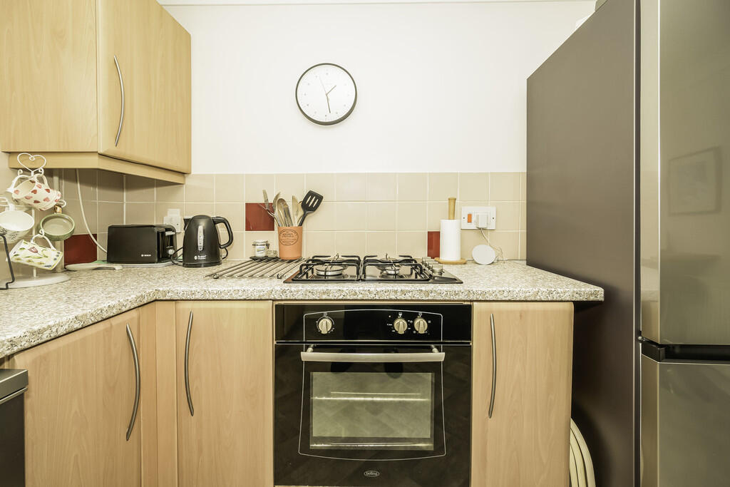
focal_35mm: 14
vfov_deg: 81.2
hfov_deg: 104.2
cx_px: 365
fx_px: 284
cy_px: 244
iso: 320
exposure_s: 1/125
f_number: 7.1
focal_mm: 14
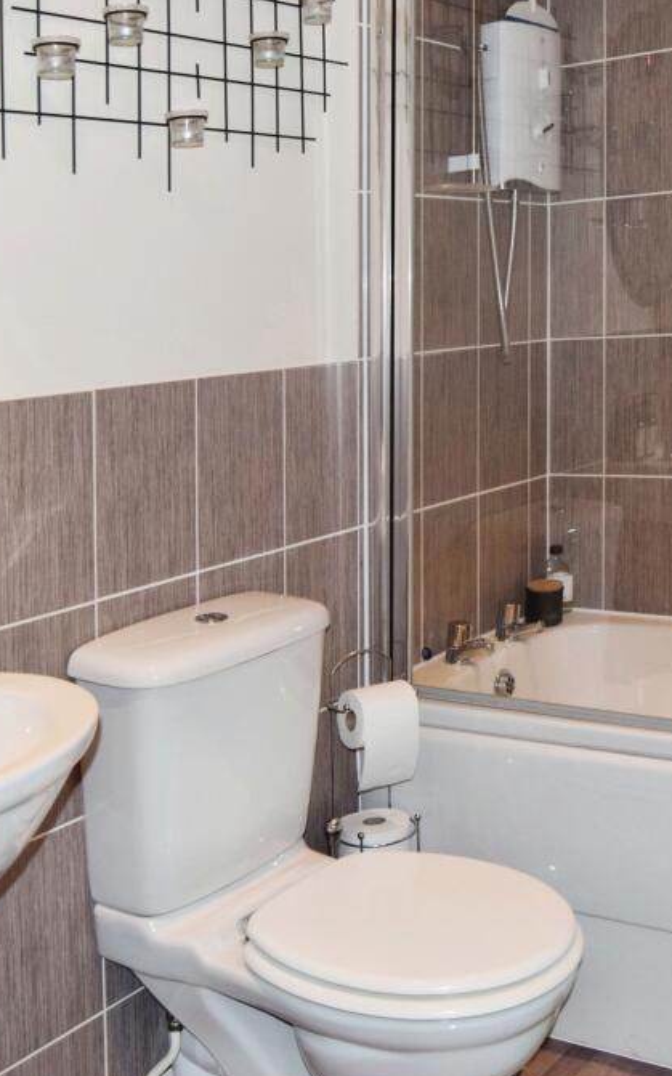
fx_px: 1232
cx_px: 516
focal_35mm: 42
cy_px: 543
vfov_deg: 47.2
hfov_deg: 30.0
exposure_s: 1/80
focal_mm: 18
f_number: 4.5
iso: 800
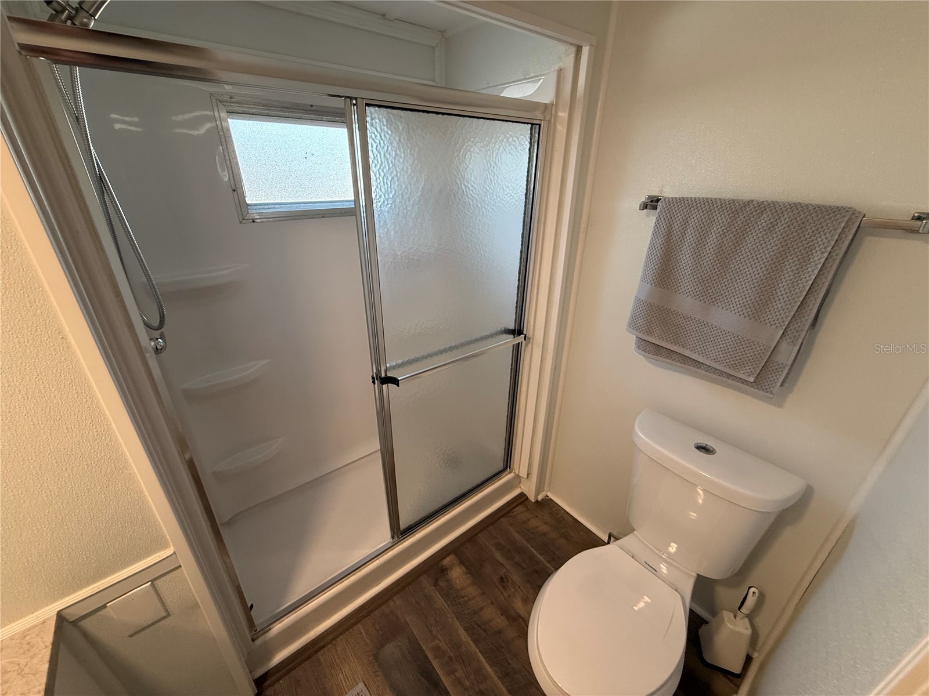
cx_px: 464
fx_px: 376
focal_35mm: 14
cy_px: 348
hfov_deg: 102.1
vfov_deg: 85.7
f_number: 2.2
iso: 320
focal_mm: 2.22
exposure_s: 1/120
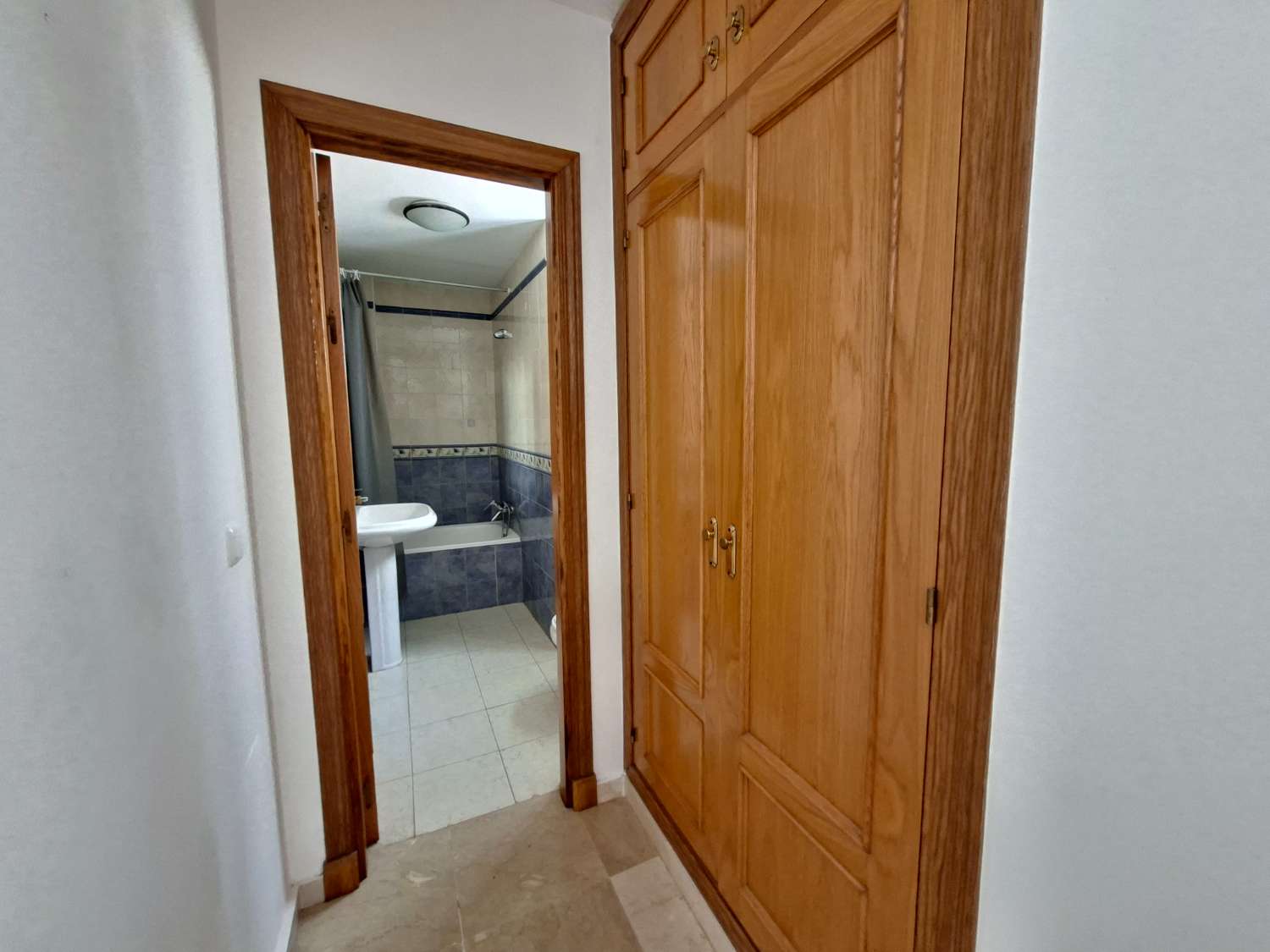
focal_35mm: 13
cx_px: 635
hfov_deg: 106.2
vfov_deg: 89.9
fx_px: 477
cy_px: 476
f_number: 2.2
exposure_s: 1/25
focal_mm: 1.74
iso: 500
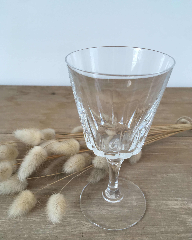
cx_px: 97
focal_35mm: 31
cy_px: 118
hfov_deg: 47.1
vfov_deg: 57.2
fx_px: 220
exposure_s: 1/100
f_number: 2.2
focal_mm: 4.15
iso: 40
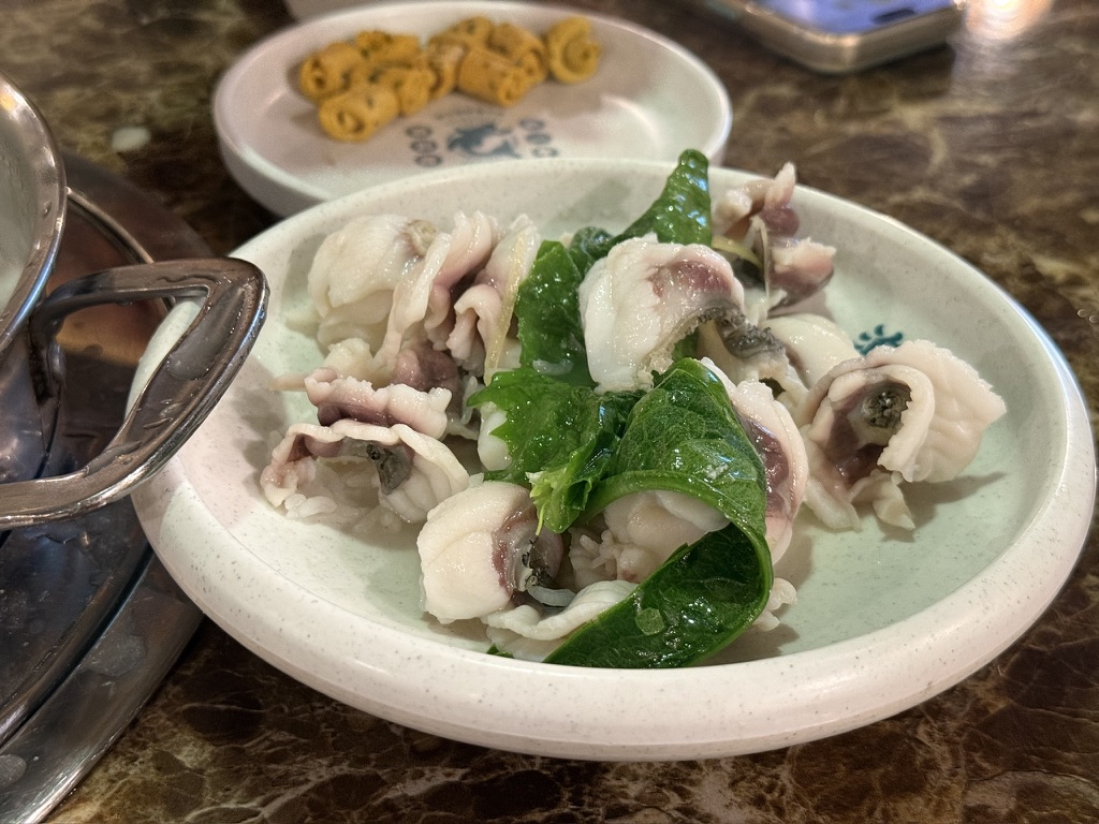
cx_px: 550
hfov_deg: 39.7
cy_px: 412
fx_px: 1524
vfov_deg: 30.3
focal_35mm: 48
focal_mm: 6.76
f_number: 1.78
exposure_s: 1/33
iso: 250
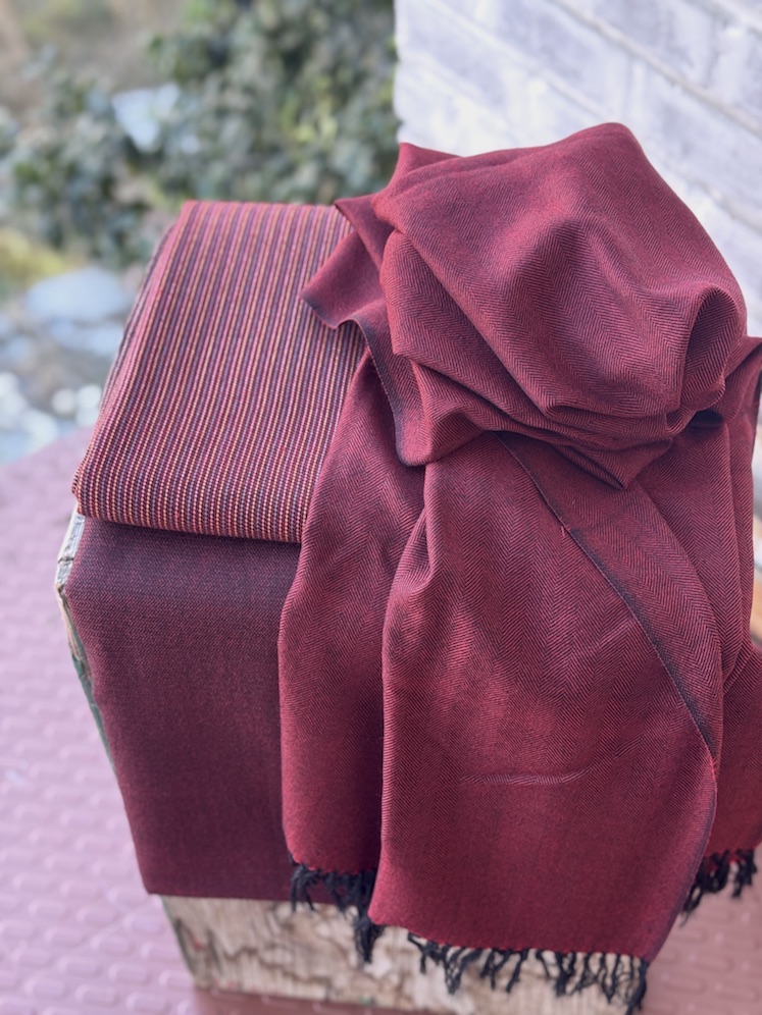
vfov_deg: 39.7
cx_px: 381
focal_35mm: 48
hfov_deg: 30.3
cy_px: 508
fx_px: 1409
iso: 100
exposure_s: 1/69
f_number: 1.78
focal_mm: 6.76
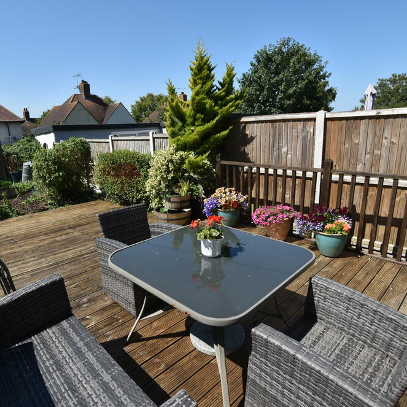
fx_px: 288
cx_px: 176
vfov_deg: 70.5
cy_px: 203
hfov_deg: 70.2
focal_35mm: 22
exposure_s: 1/250
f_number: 8
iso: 100
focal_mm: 11
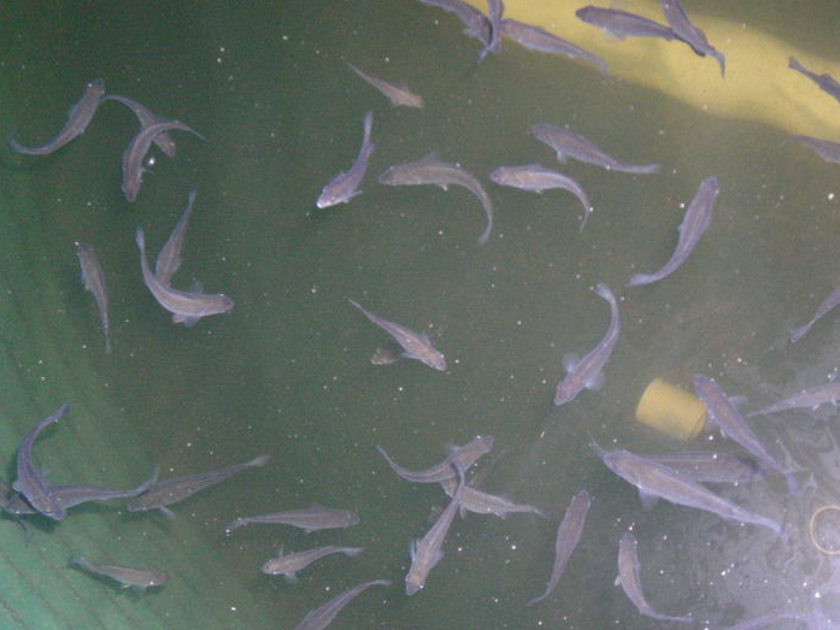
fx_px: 1383
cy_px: 277
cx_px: 495
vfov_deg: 25.6
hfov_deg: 33.7
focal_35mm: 57
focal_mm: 7.8
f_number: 3.4
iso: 389
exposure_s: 1/60
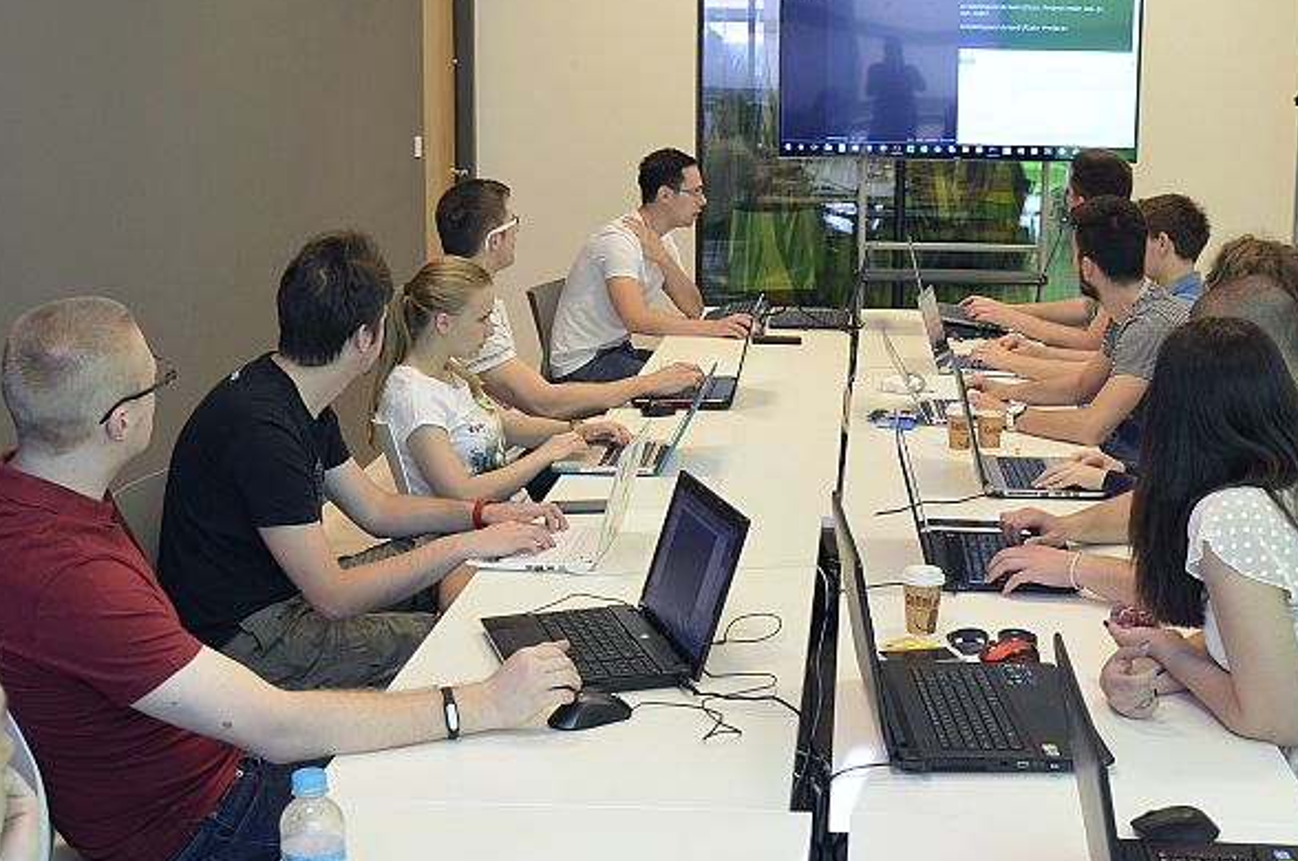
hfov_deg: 38.1
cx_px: 781
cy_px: 474
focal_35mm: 52
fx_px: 1873
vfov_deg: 25.9
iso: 400
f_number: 3.5
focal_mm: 17
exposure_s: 1/50
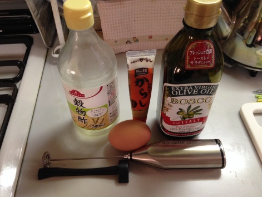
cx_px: 128
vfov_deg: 40.7
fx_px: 265
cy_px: 101
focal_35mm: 35
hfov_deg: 52.6
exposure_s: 1/20
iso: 200
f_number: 2.4
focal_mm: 4.12
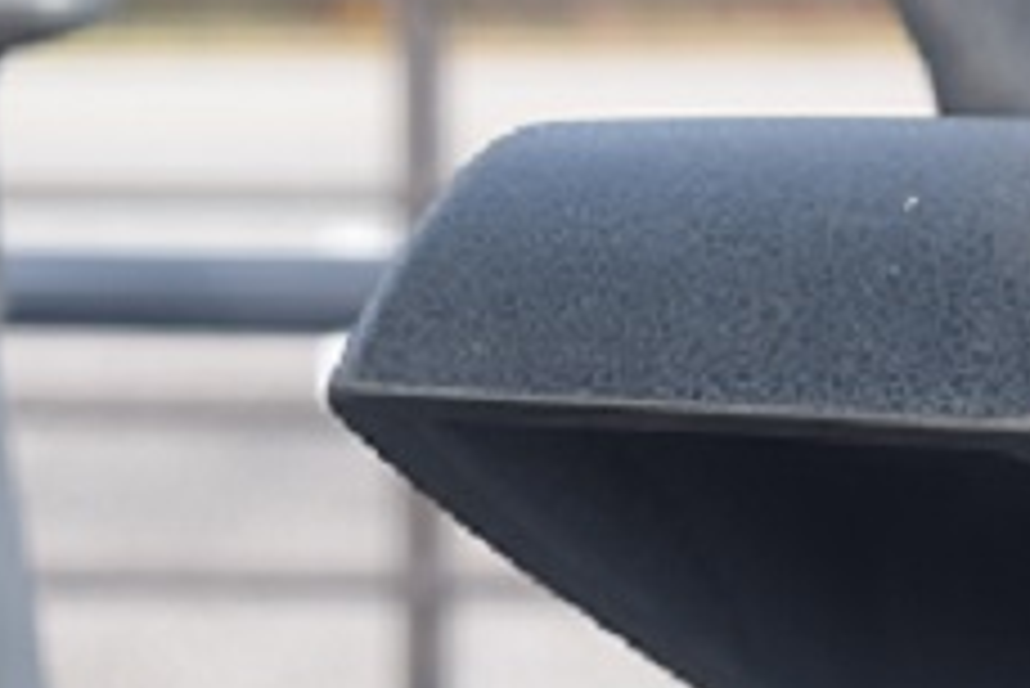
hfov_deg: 14.9
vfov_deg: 10.0
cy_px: 416
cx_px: 796
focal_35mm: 137
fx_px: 3931
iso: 220
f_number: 8
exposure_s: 1/250
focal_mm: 35
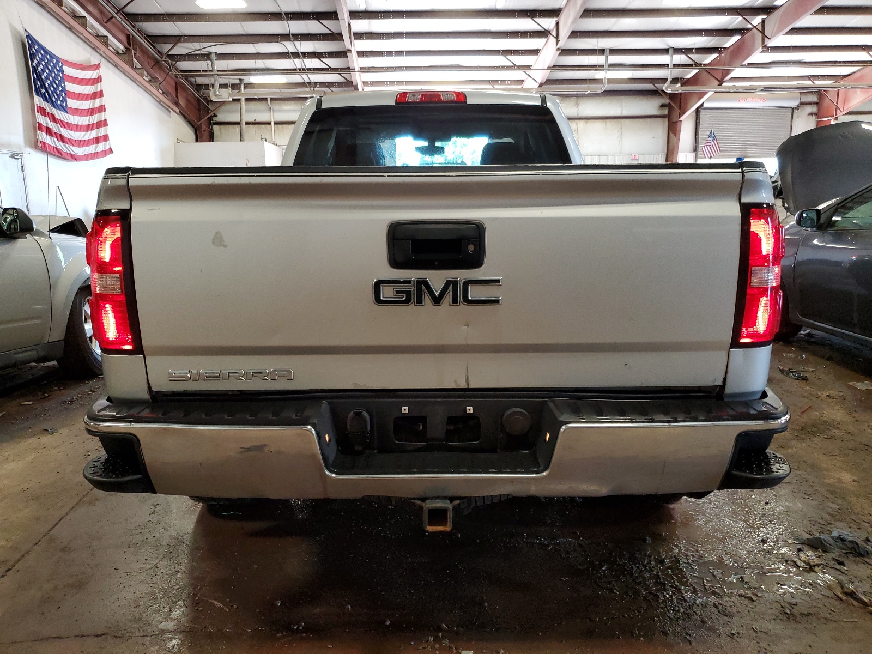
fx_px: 655
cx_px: 436
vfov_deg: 53.1
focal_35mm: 26
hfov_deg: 67.3
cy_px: 327
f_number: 1.5
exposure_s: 1/60.2
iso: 182
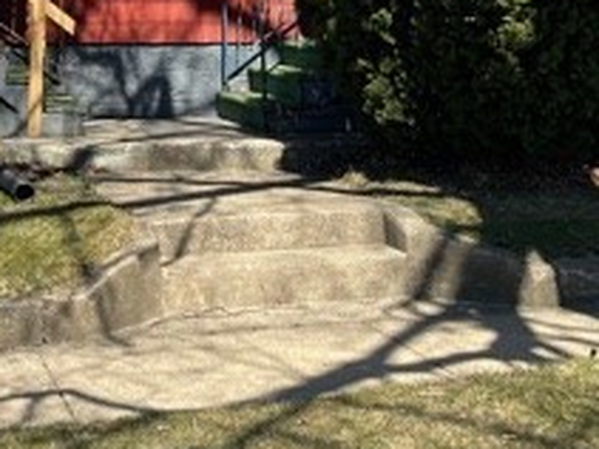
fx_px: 1366
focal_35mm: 79
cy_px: -224
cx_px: 150
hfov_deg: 24.5
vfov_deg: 16.9
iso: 32
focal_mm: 5.1
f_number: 1.6
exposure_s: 1/3086
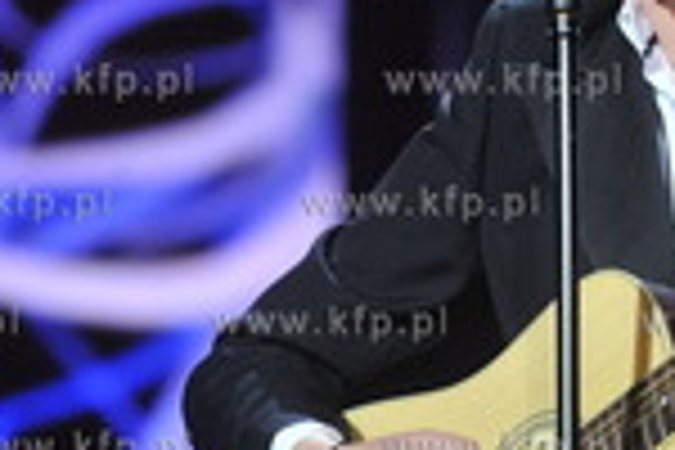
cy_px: 140
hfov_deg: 3.9
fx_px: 9974
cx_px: 662
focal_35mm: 532
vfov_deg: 2.6
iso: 3200
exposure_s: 1/200
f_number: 5.6
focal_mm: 200
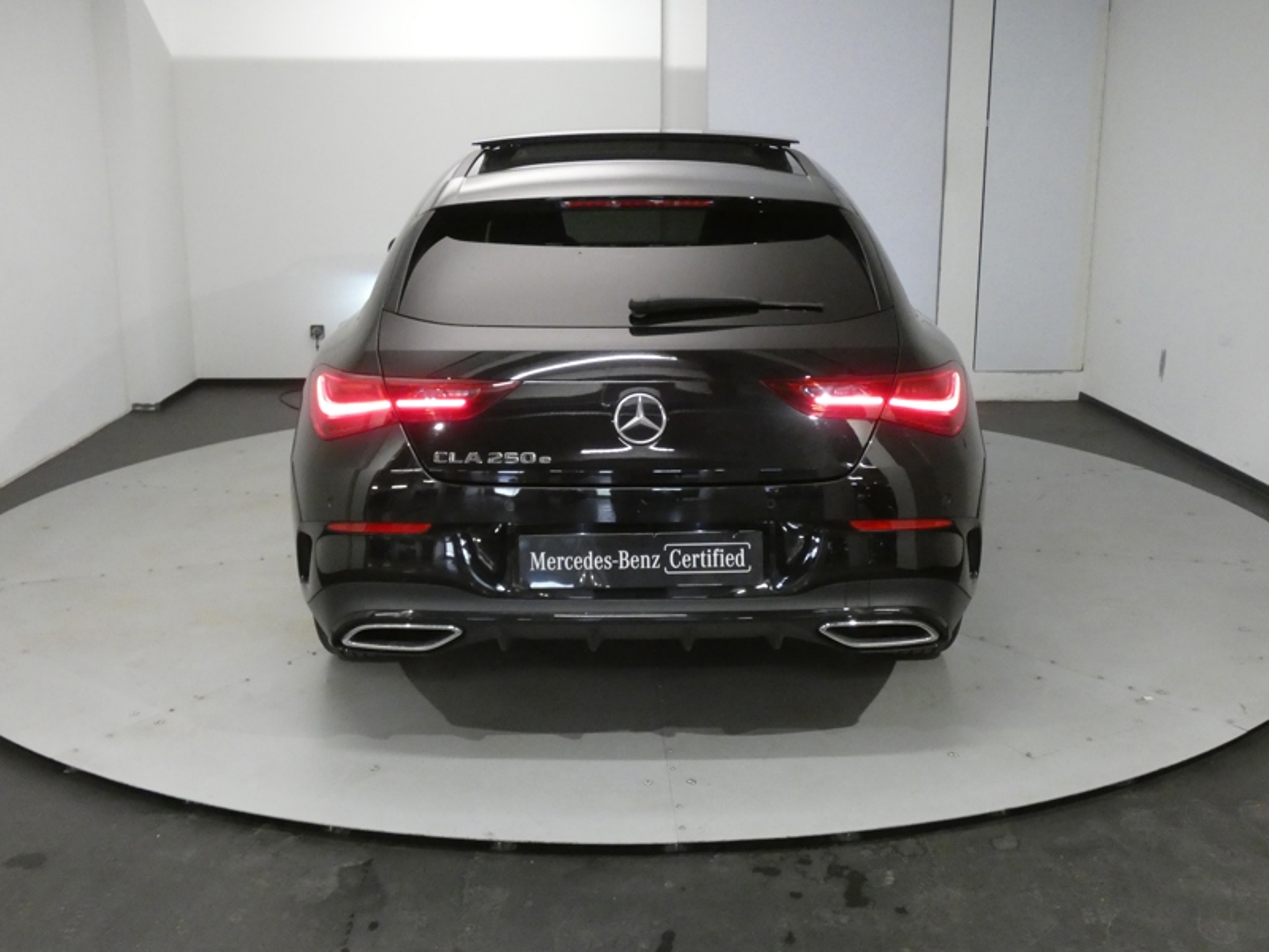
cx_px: 634
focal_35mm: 36
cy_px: 476
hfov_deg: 51.4
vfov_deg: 39.7
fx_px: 1320
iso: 1250
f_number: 3.5
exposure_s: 1/80
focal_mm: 6.5
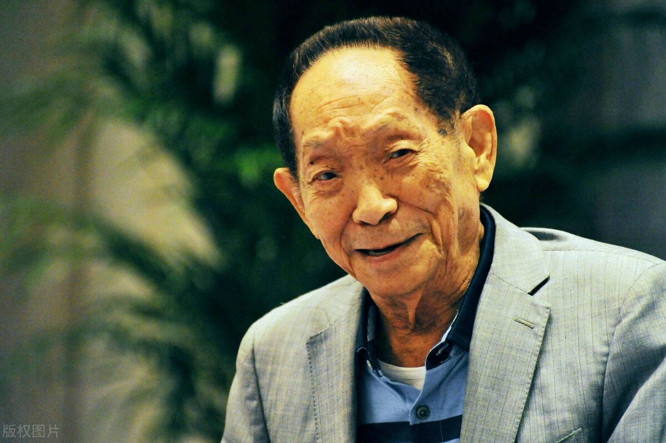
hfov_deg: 7.9
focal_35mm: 260
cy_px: 222
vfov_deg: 5.3
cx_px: 333
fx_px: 4806
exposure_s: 1/160
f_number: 5.6
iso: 12800
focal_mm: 260
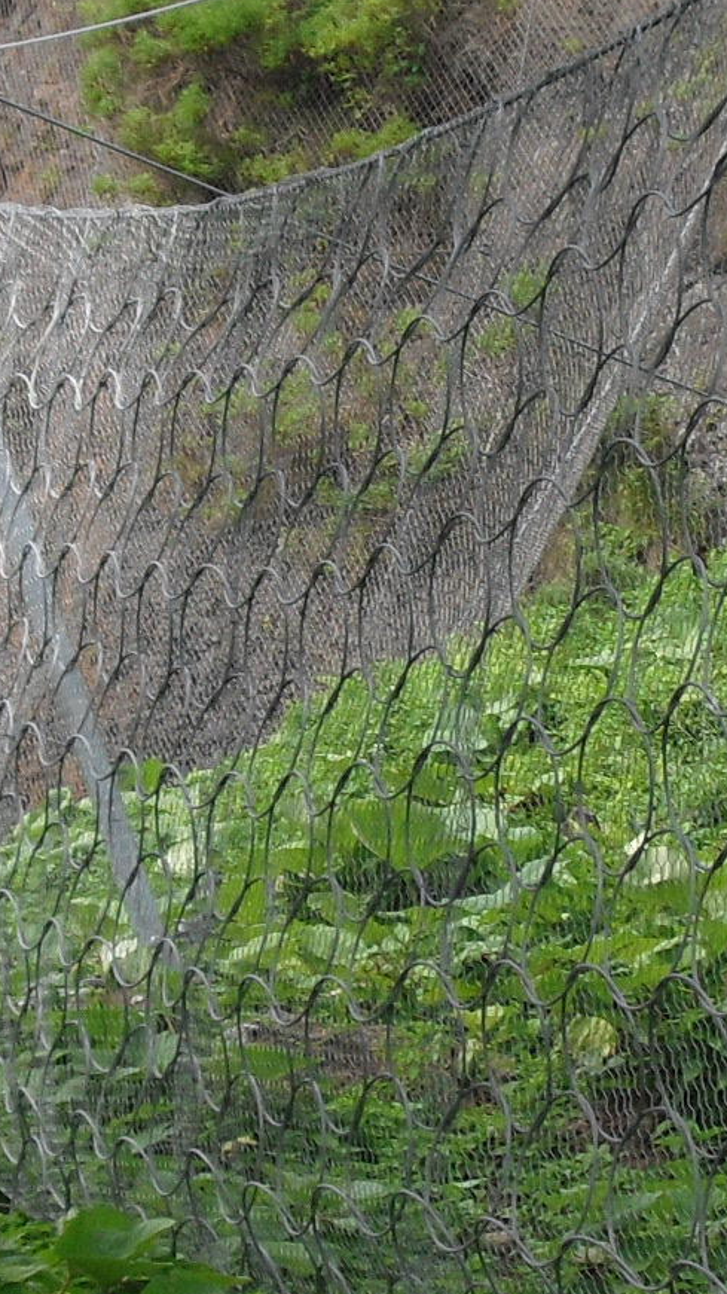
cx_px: 470
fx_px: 5246
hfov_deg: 7.9
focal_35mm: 153
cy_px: 781
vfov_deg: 14.0
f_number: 9.6
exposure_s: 1/100
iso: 100
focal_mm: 9.4
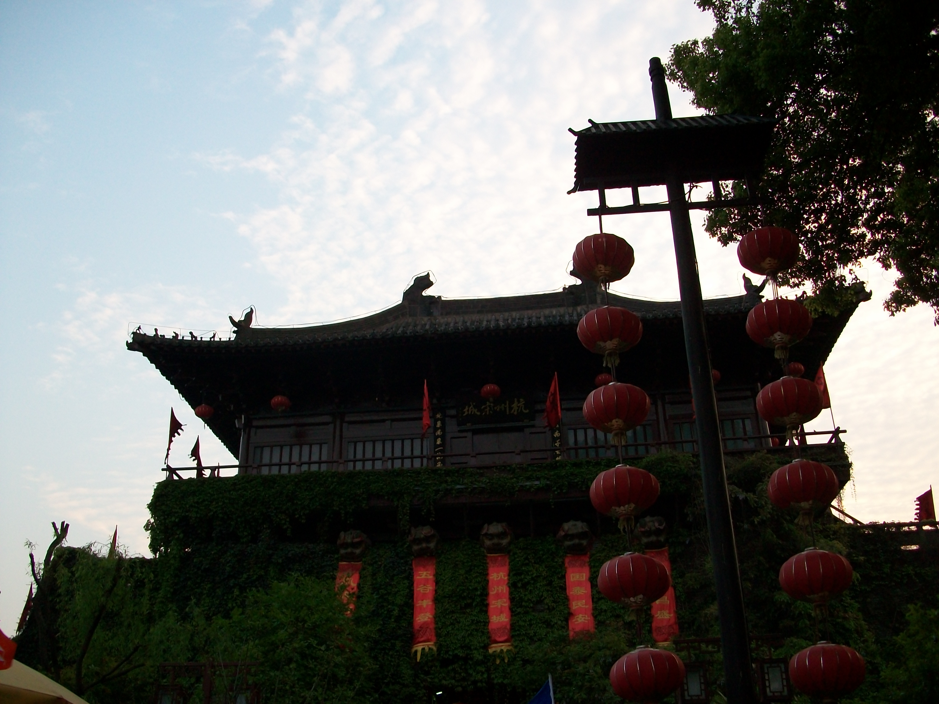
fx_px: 922
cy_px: 352
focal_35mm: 34
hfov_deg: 54.0
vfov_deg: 41.8
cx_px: 470
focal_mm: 5.7
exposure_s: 1/100
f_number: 2.8
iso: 80
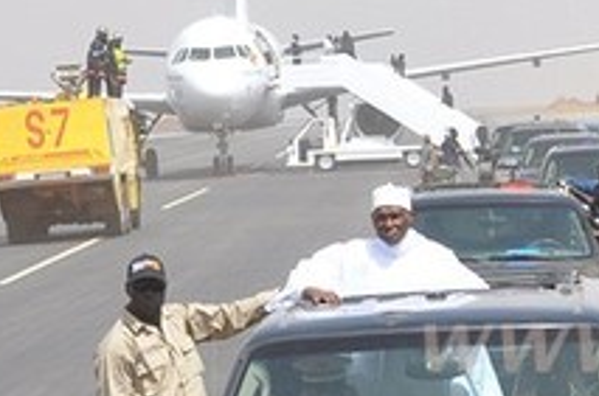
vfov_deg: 5.0
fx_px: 4510
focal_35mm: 272
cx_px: 875
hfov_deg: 7.5
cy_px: 337
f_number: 14
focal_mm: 55
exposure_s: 1/200
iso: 250
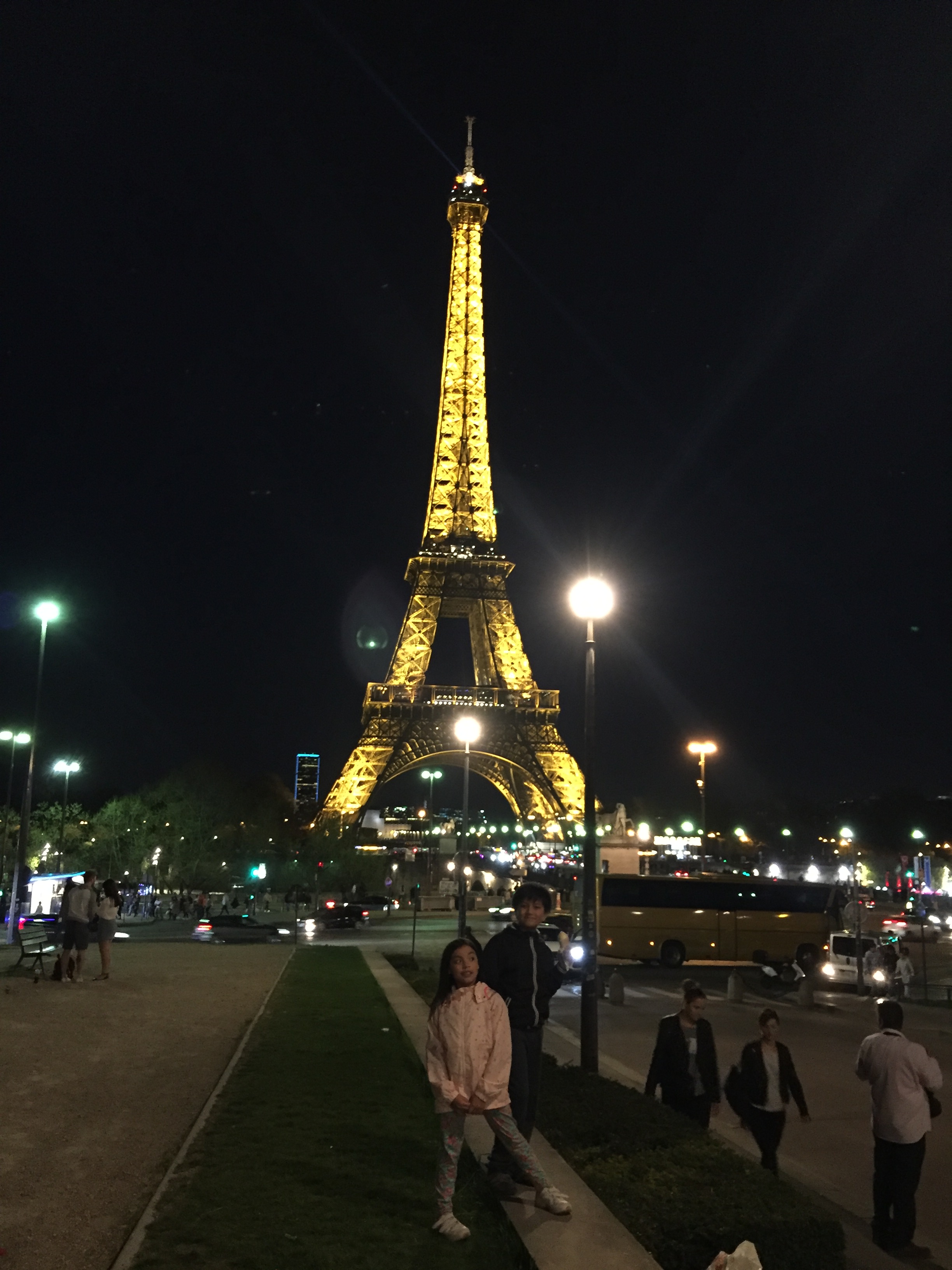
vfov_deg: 61.7
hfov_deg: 48.2
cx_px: 476
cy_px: 635
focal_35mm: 29
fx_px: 1063
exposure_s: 1/17
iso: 500
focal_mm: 4.15
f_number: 2.2
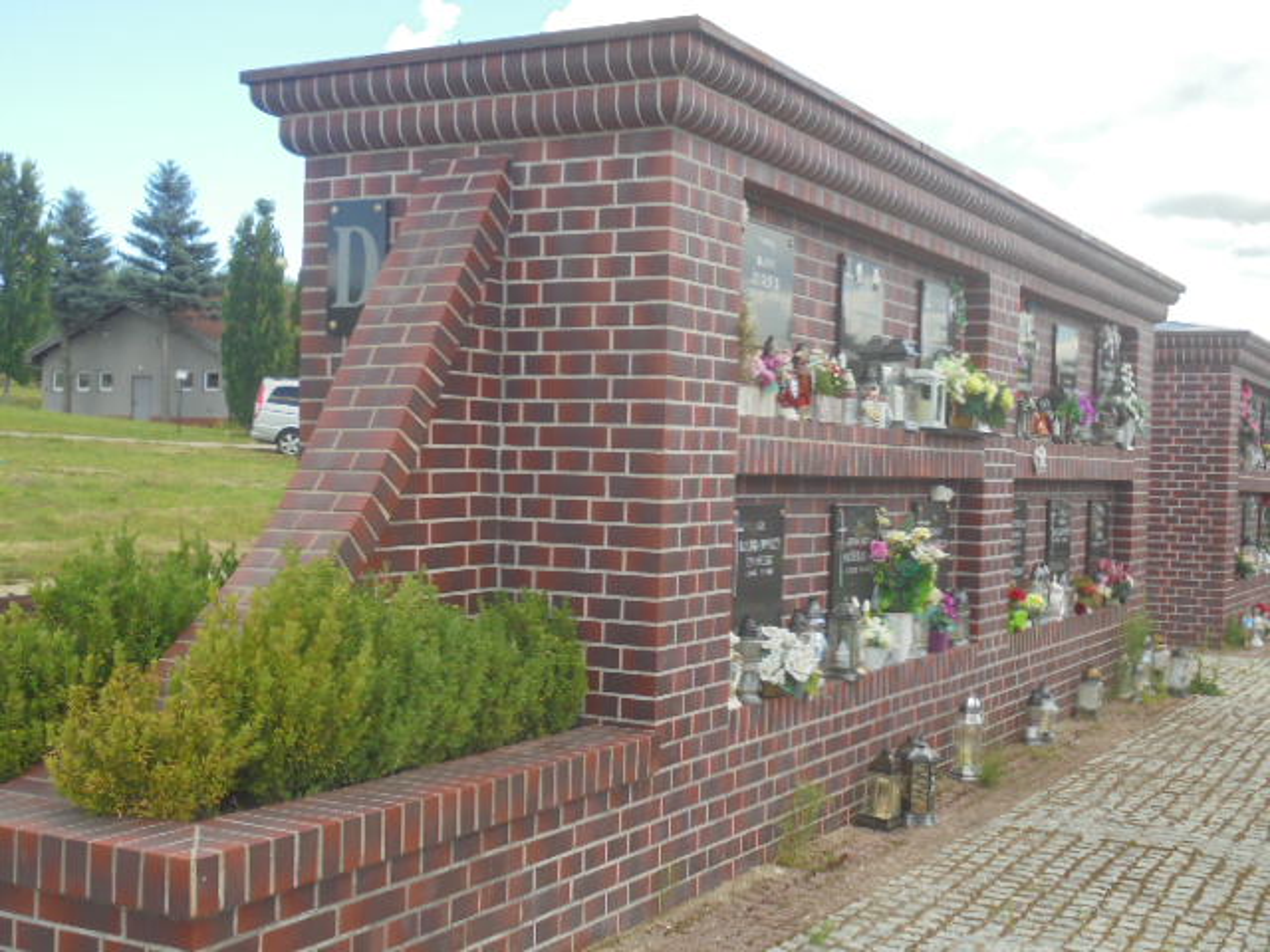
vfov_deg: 33.6
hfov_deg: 43.9
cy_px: 476
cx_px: 635
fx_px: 1578
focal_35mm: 43
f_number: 4.5
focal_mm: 7.8
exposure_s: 1/200
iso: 100
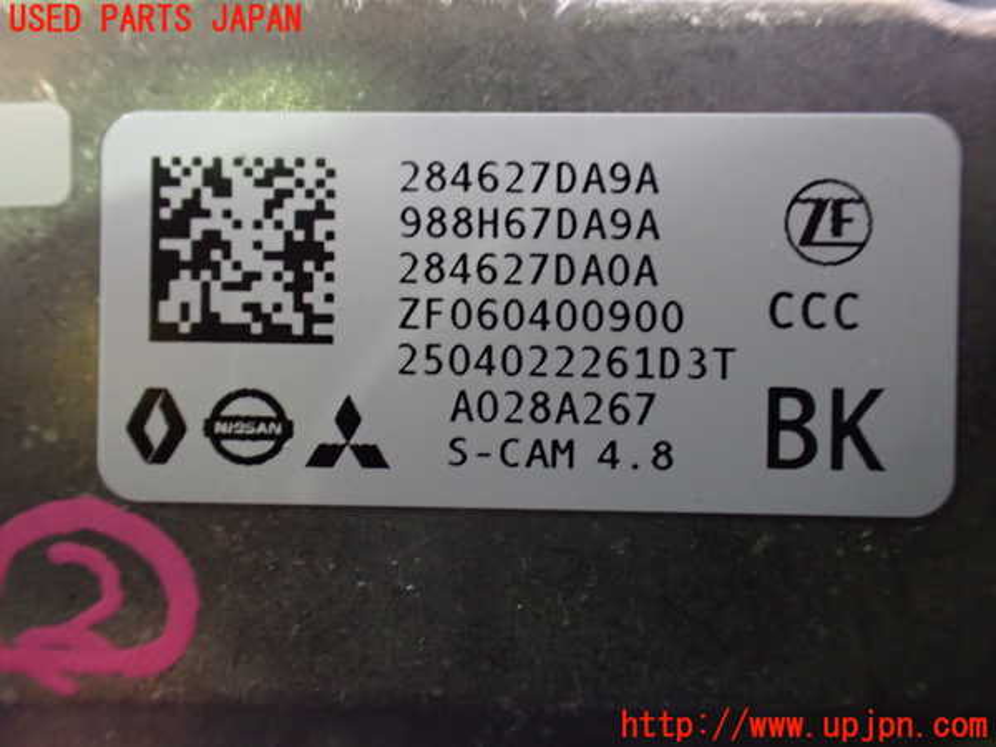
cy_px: 374
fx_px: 921
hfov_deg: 56.8
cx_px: 498
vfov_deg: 44.2
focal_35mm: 32
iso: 1000
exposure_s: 1/30
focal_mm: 5.79
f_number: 2.4
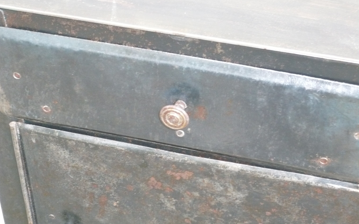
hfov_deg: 22.6
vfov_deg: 14.2
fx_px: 900
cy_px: 132
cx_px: 180
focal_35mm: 92
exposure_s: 1/30
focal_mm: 14.1
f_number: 5.2
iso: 320
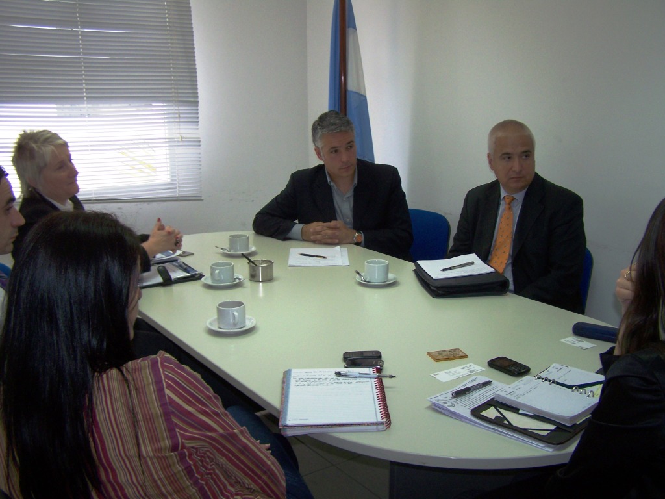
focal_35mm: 38
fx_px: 730
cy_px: 250
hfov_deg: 49.0
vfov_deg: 37.7
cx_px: 332
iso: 80
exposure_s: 1/60
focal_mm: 6.3
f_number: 2.8
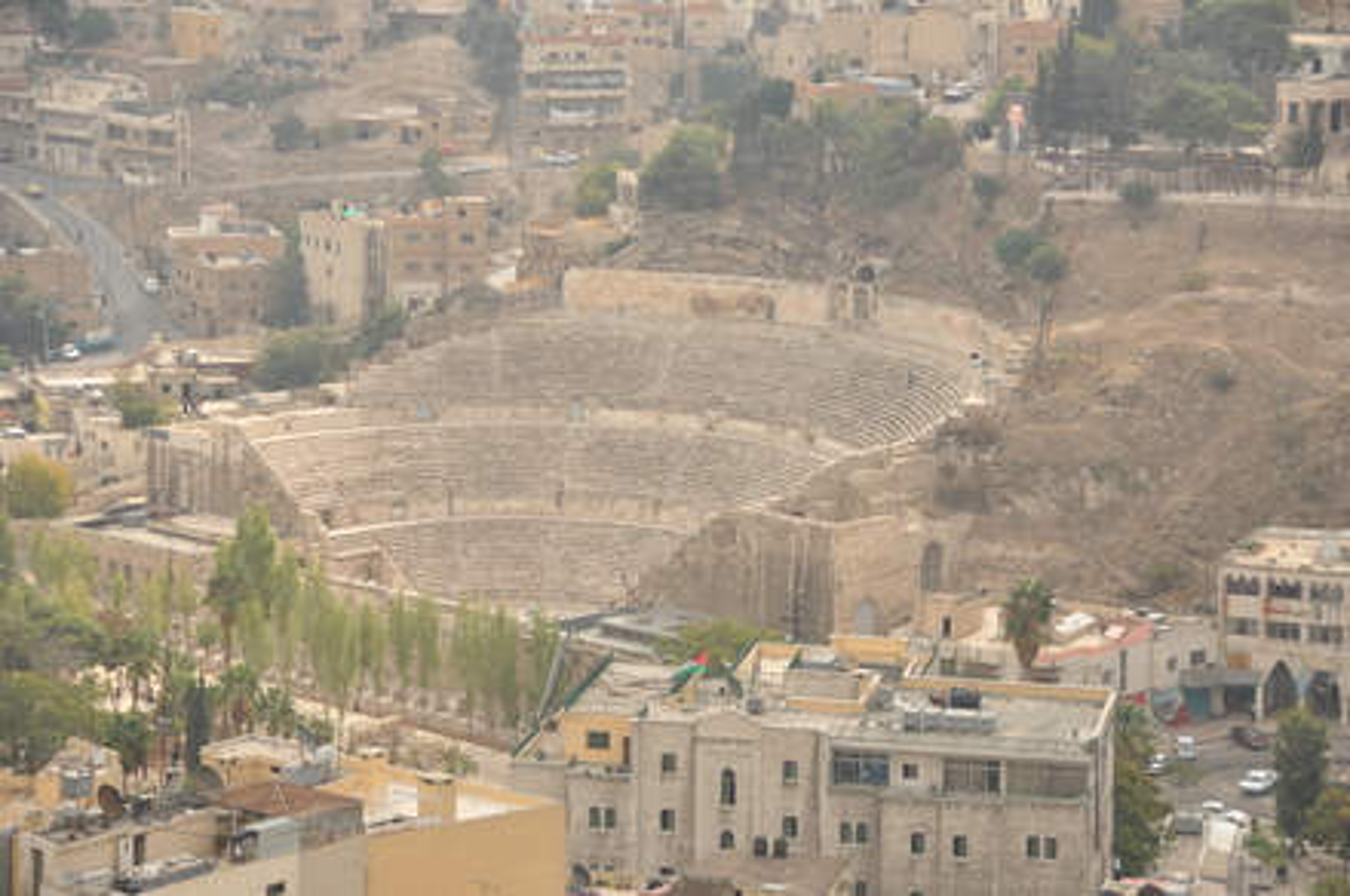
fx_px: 3932
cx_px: 675
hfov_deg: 19.5
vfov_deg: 13.0
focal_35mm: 105
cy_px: 448
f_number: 6.3
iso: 200
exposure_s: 1/640
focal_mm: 70
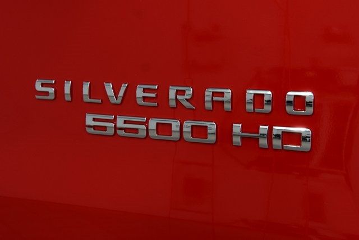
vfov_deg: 17.5
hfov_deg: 26.0
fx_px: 778
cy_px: 120
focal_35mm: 78
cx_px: 180
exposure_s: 1/60
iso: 1600
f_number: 5.6
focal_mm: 52
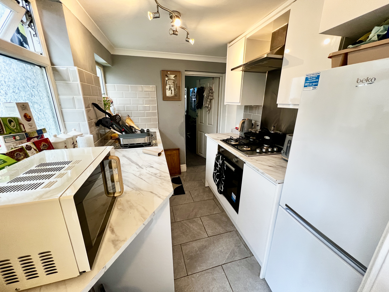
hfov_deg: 106.2
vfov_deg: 89.9
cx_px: 194
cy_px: 146
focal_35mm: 13
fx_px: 146
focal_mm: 1.57
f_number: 1.8
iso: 200
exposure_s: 1/50
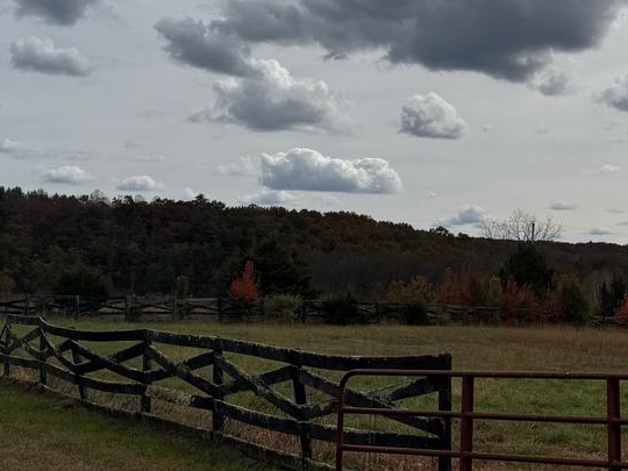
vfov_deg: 22.9
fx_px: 1161
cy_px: 166
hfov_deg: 29.4
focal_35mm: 64
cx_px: 527
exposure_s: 1/12346
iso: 80
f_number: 1.78
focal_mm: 6.76
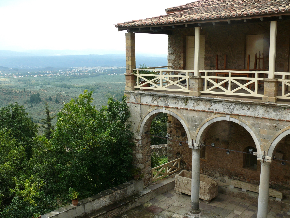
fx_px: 310
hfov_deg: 50.1
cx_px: 145
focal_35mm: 37
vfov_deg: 38.7
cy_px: 109
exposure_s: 1/100
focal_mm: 7.7
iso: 100
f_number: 4
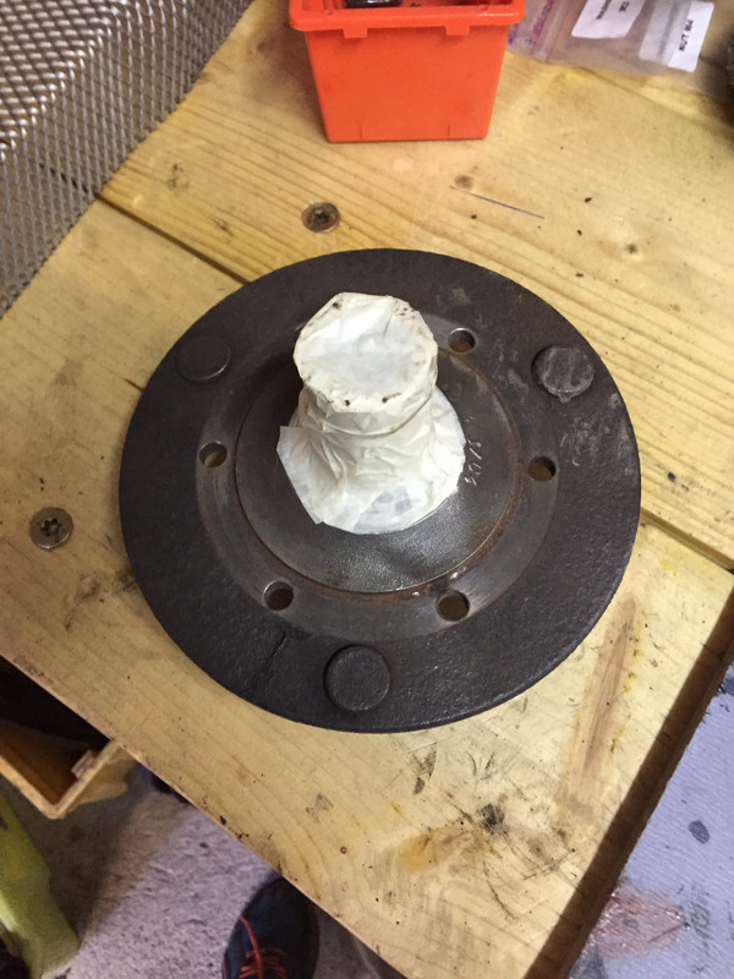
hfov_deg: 48.2
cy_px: 490
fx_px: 820
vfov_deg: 61.7
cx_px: 367
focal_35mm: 29
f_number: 2.2
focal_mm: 4.15
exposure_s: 1/25
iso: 250
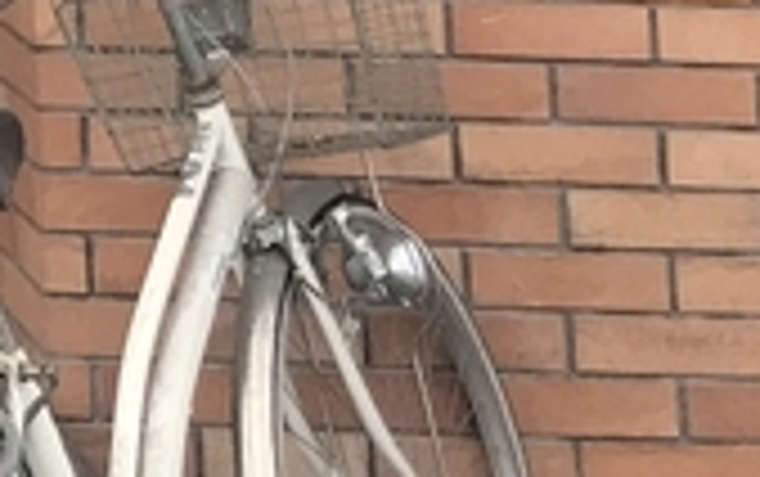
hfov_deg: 10.2
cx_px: -1034
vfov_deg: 6.3
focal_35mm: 180
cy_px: -1220
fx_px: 3732
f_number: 1.8
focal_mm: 3.99
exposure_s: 1/939
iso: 20
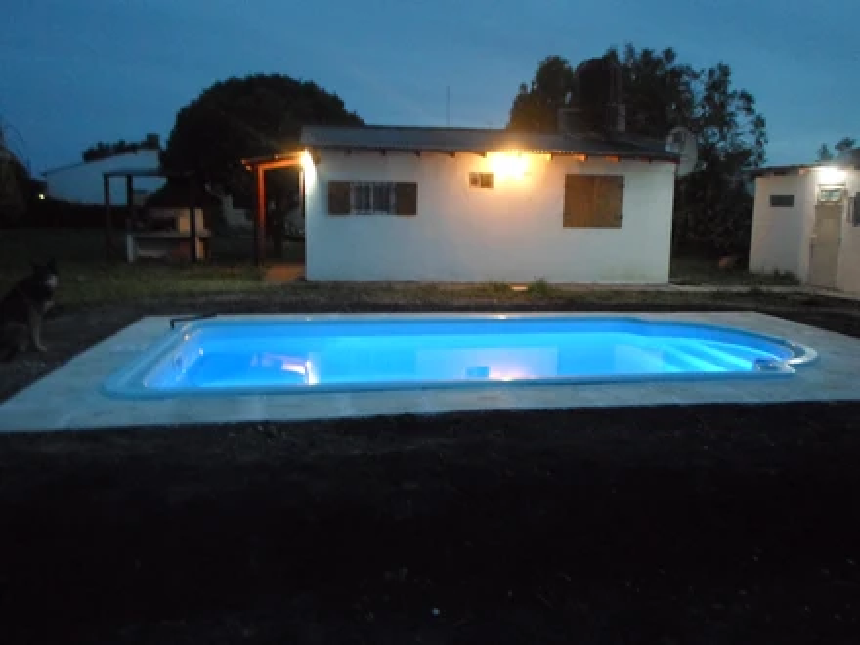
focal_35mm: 25
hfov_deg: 69.4
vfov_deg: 54.9
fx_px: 621
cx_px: 430
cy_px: 322
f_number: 2.5
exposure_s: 1/3
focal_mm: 4.5
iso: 400
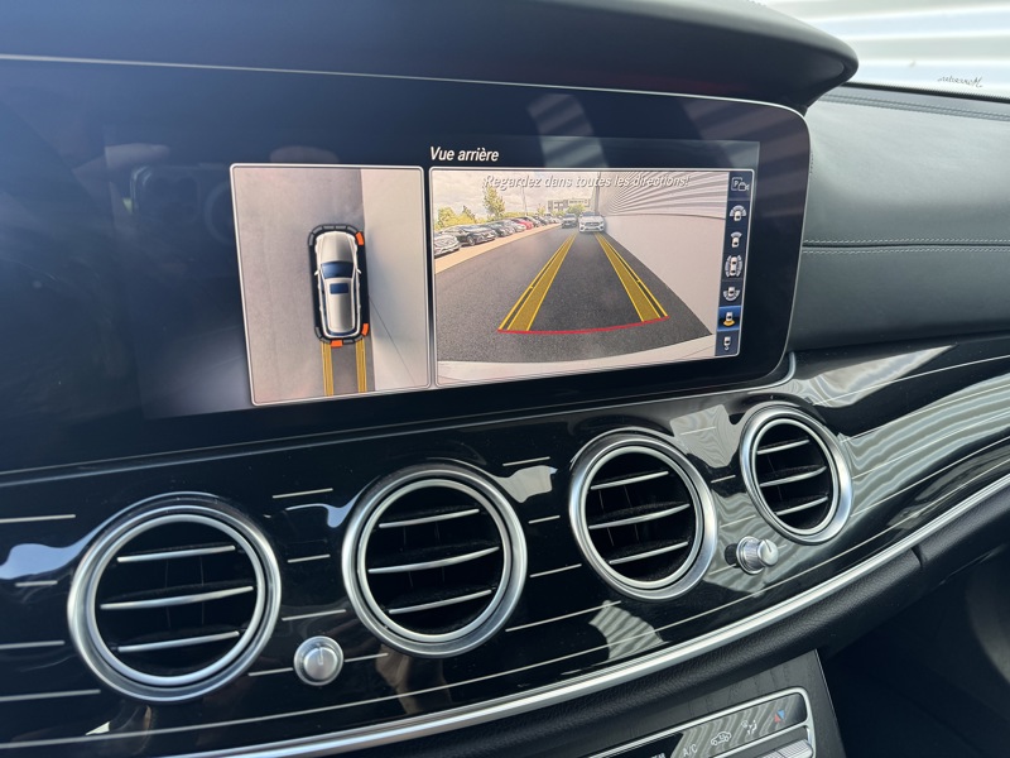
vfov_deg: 56.8
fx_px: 700
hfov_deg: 71.6
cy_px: 379
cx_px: 505
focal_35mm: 24
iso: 100
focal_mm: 6.76
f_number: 1.78
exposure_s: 1/113
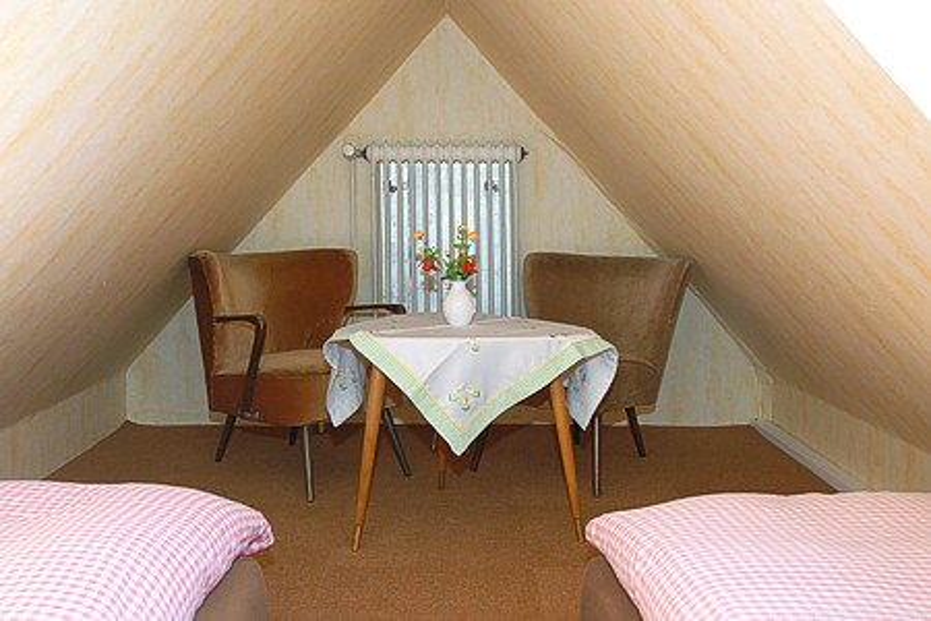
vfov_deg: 36.9
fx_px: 931
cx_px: 466
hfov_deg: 53.1
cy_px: 310
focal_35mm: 36
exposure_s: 1/80
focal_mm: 24
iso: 400
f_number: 5.6
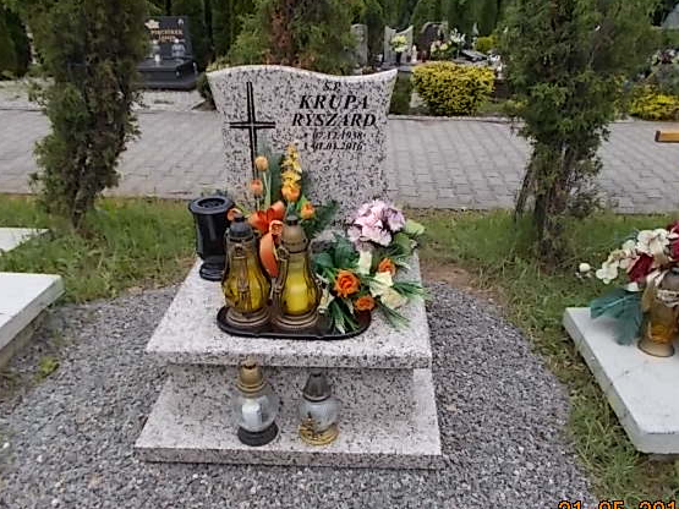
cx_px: 340
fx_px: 588
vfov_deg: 46.7
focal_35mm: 30
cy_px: 288
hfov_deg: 60.0
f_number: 8
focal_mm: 4.6
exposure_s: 1/80
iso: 80
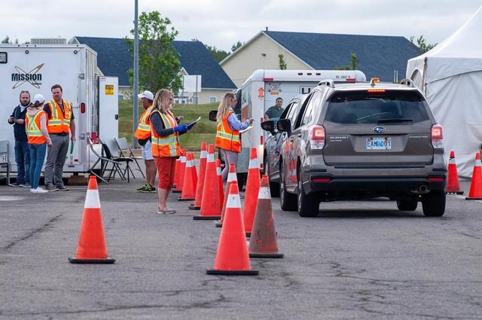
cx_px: 241
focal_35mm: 218
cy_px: 160
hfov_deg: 9.5
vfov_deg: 6.3
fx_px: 2908
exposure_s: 1/750
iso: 800
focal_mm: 145
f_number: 8
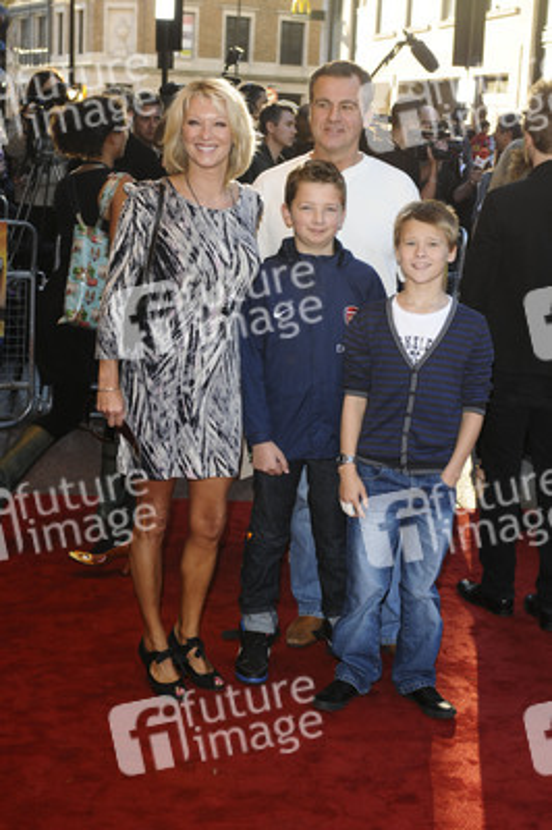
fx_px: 1382
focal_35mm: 60
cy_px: 415
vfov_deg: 33.4
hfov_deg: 22.6
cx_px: 276
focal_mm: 40
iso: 200
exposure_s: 1/160
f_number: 5
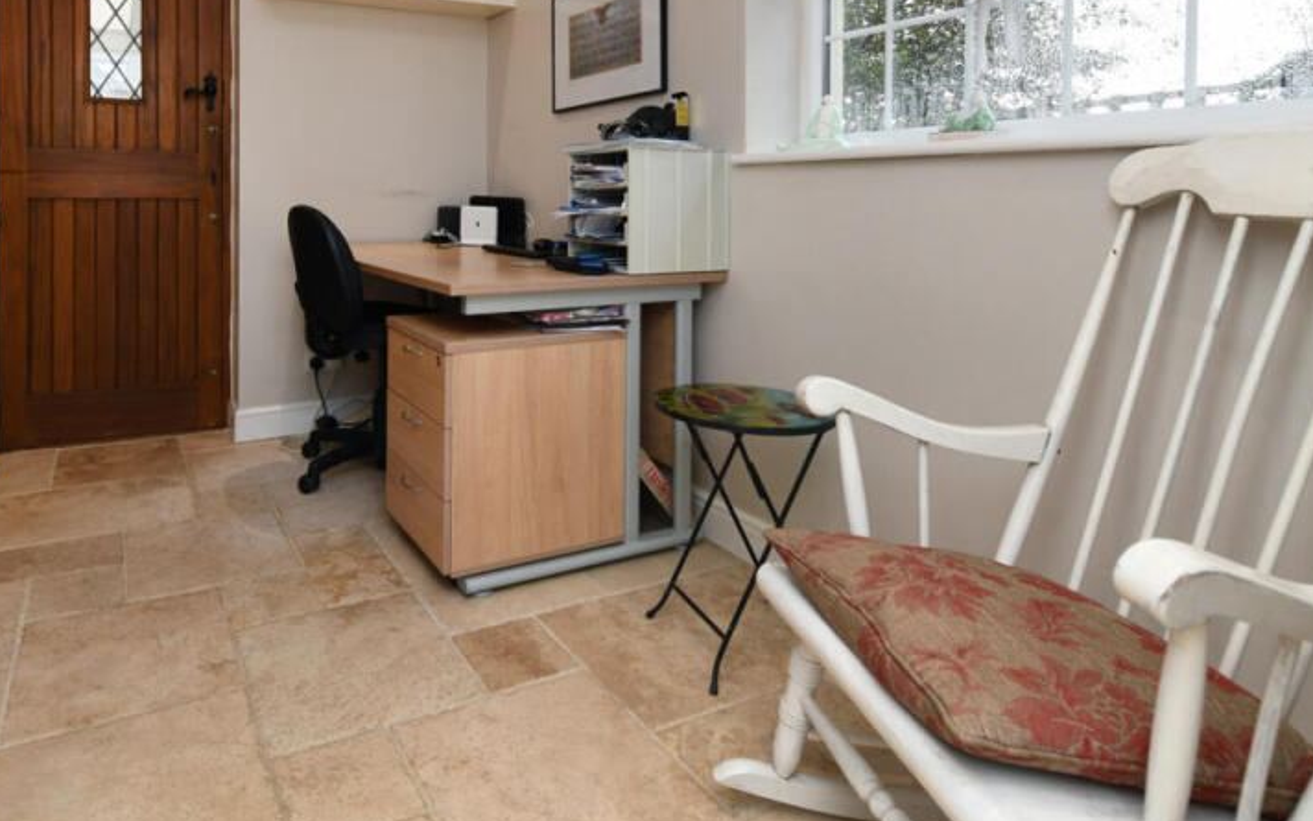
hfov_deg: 77.4
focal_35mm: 22
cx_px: 452
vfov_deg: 53.0
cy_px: 222
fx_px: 787
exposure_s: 1/60
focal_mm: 15
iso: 800
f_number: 10
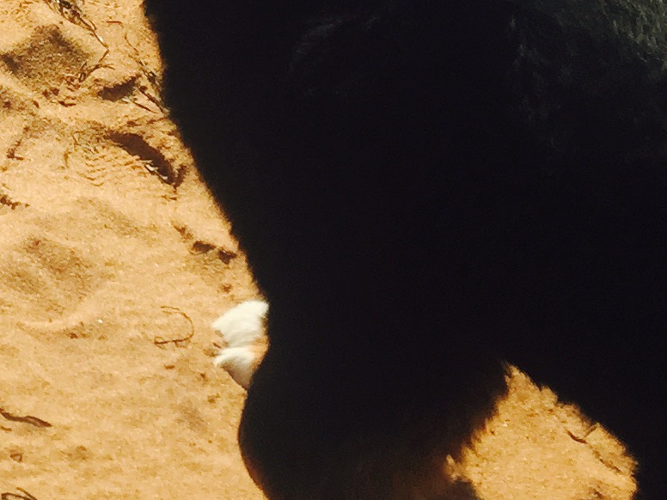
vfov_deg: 11.5
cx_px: -413
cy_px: -334
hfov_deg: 14.7
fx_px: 2351
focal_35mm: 122
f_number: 2.2
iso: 32
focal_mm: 4.15
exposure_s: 1/2475
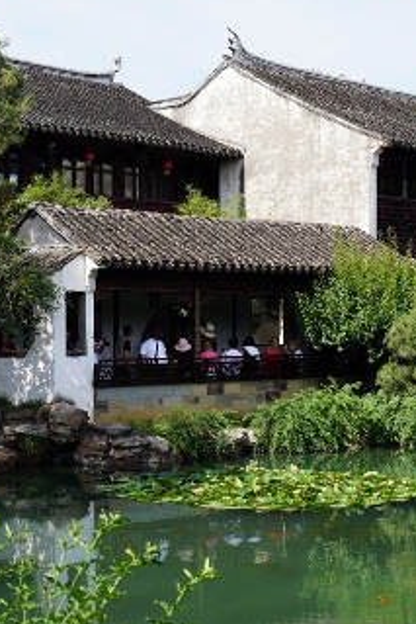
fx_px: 1465
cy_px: 333
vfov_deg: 24.0
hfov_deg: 16.2
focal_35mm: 85
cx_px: 204
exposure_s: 1/125
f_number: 9
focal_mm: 45
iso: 100
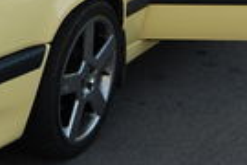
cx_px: 42
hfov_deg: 14.4
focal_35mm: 142
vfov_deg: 9.5
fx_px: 974
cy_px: -57
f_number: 5.6
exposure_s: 1/125
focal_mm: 20
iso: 280
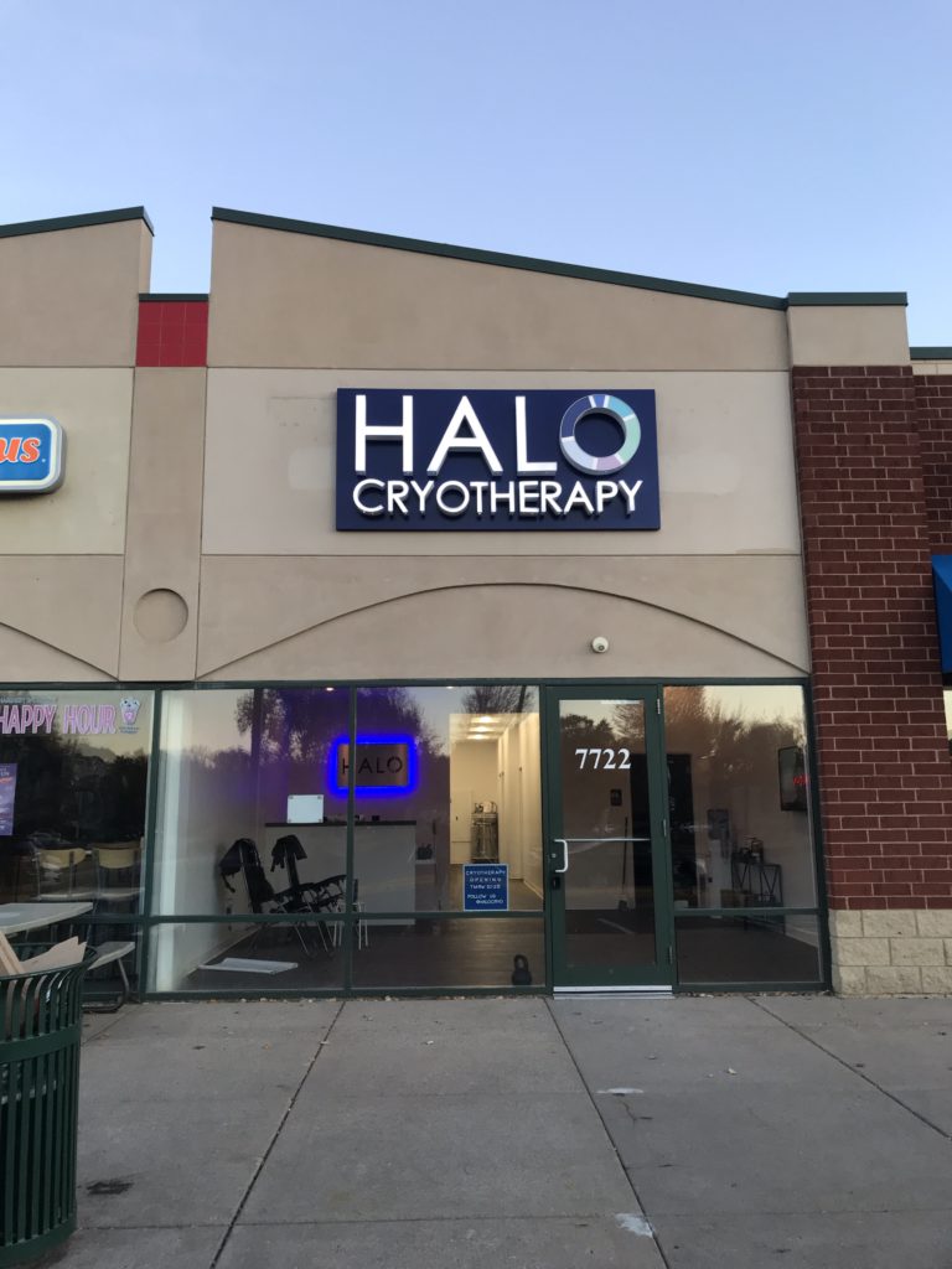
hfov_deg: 49.7
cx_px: 476
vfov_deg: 63.4
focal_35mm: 28
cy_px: 634
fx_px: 1027
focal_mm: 3.99
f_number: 1.8
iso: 40
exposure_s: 1/120
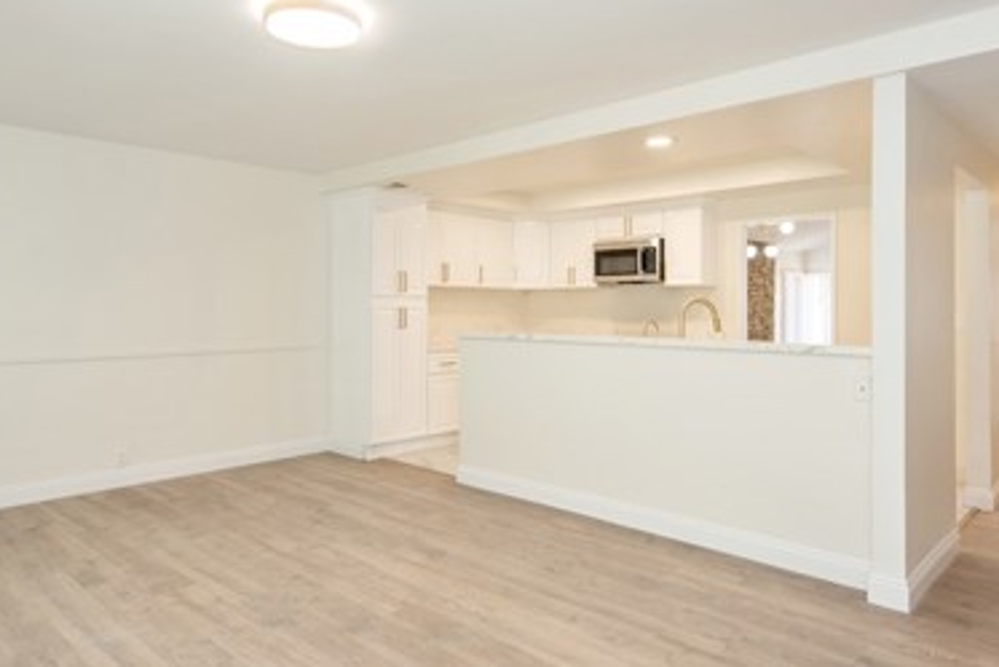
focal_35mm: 24
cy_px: 307
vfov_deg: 53.1
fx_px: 666
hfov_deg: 73.7
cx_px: 490
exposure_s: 1/125
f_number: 5.6
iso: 800
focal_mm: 14
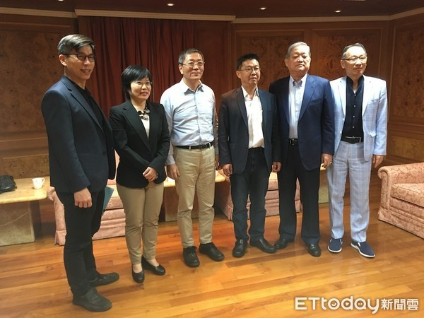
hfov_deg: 61.7
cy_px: 159
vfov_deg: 48.2
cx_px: 212
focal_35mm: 29
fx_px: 355
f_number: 2.2
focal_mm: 4.15
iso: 200
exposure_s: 1/24
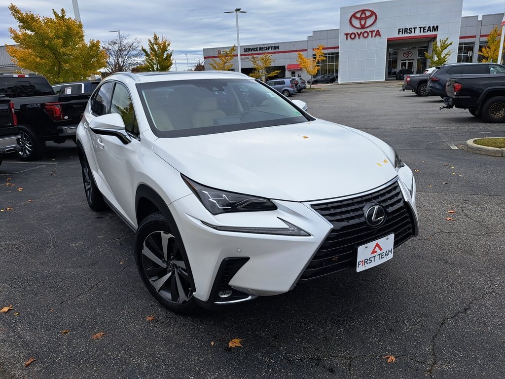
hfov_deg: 71.6
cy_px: 190
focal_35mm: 24
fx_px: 350
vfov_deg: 56.8
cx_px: 252
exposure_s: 1/565
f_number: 1.8
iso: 50
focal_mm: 5.23
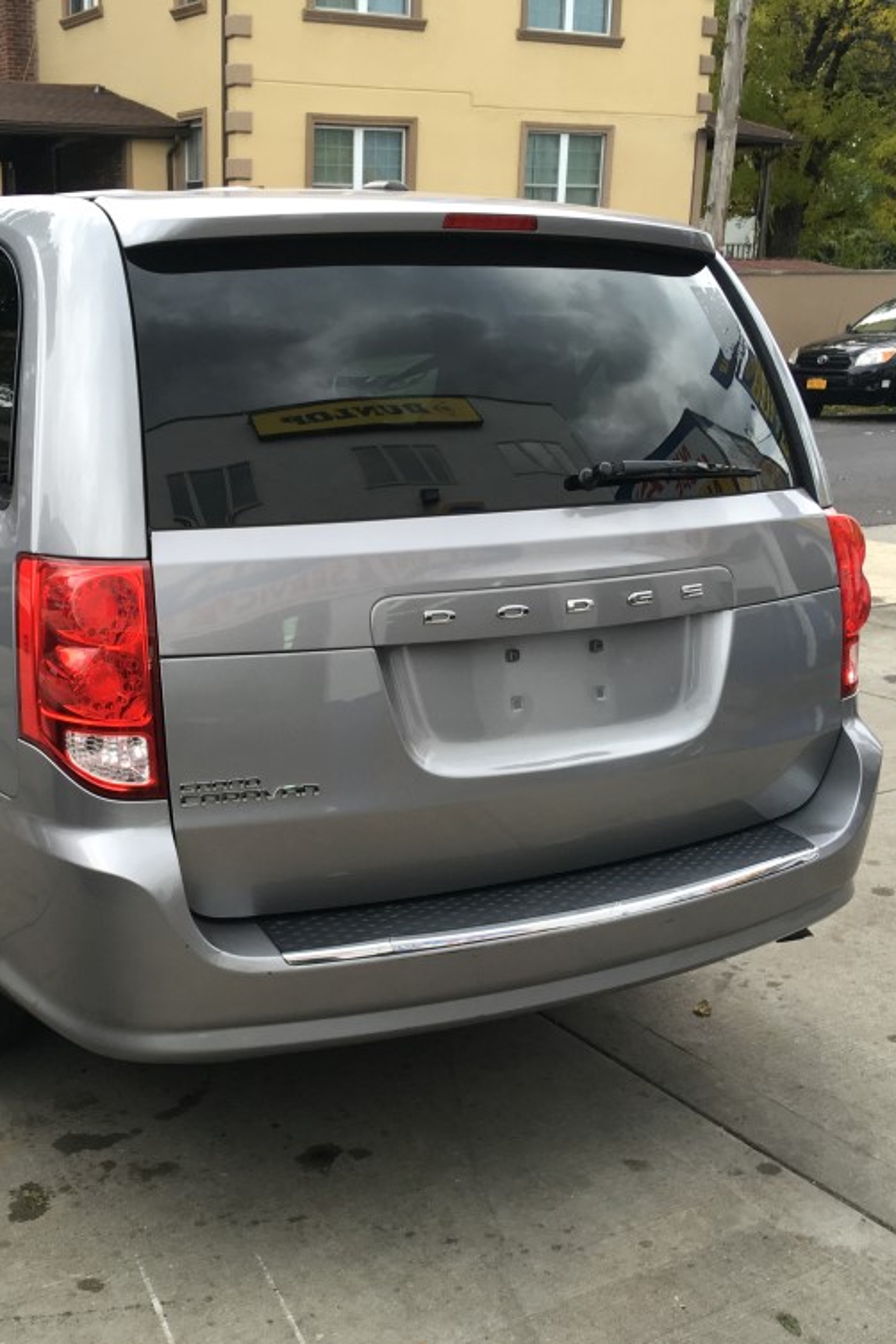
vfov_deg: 47.4
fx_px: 1531
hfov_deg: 32.2
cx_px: 255
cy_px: 684
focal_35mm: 41
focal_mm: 4.15
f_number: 2.2
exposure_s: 1/120
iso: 40
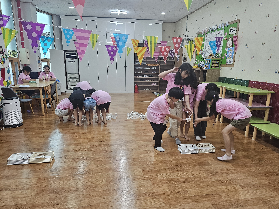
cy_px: 108
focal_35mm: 24
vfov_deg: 56.8
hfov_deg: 71.6
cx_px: 138
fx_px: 193
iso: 160
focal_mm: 6.3
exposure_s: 1/120
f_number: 1.7
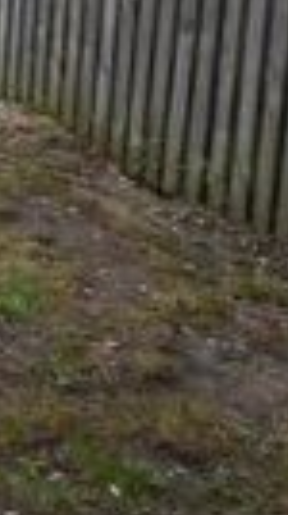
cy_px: -161
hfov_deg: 9.5
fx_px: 1117
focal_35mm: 82
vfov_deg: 23.0
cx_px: -691
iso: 140
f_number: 8
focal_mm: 10
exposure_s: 1/60
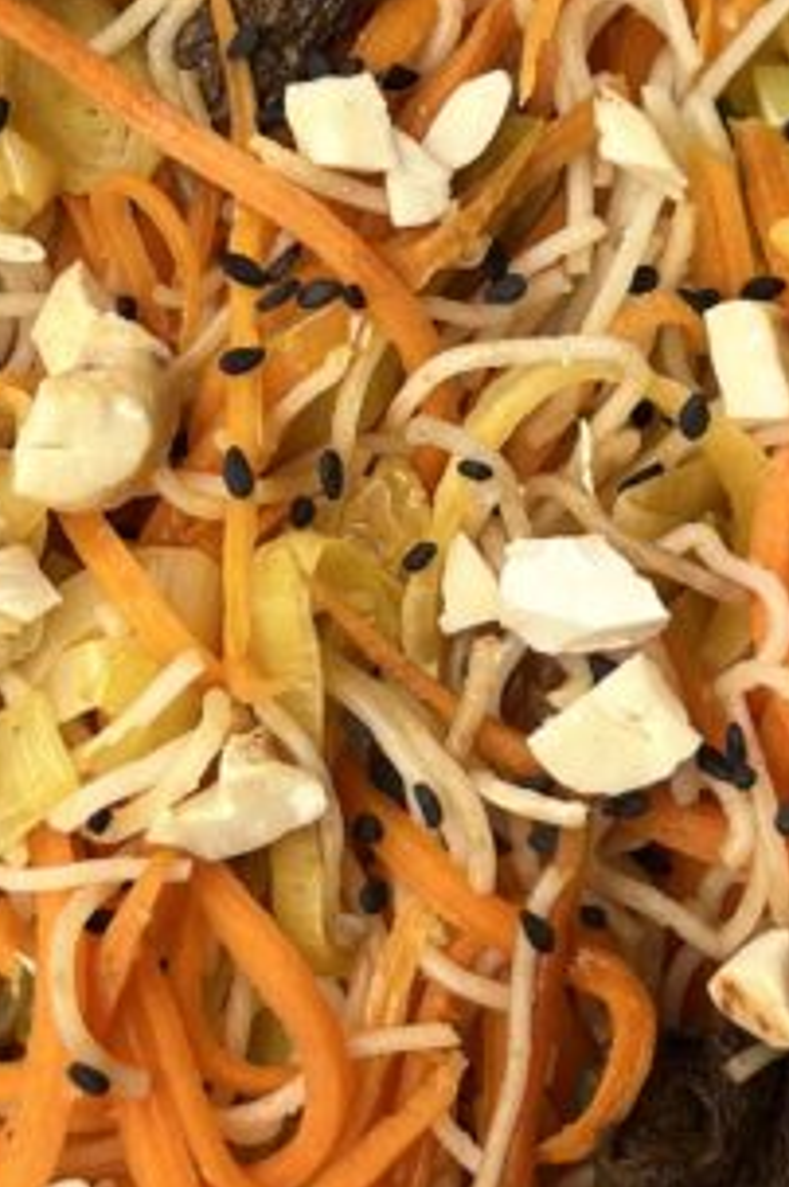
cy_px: 435
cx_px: 250
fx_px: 3130
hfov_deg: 14.3
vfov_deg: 21.4
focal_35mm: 95
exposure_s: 1/121
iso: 80
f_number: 1.5
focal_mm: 5.7
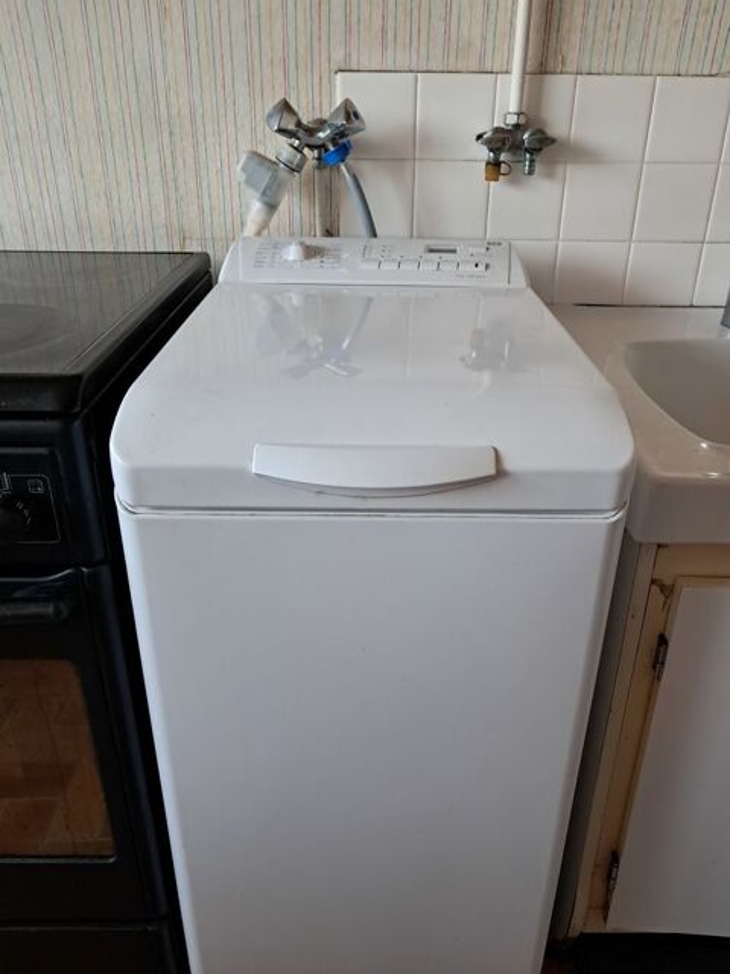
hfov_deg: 51.4
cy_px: 487
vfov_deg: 65.3
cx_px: 365
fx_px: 759
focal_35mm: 27
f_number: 1.8
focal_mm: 4
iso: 250
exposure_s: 1/50
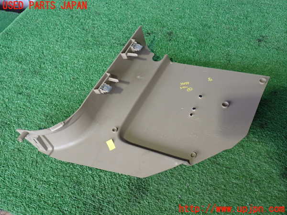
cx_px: 144
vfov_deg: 39.7
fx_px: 298
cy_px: 108
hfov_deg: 51.4
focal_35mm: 36
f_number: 2.5
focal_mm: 6.37
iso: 400
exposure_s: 1/40
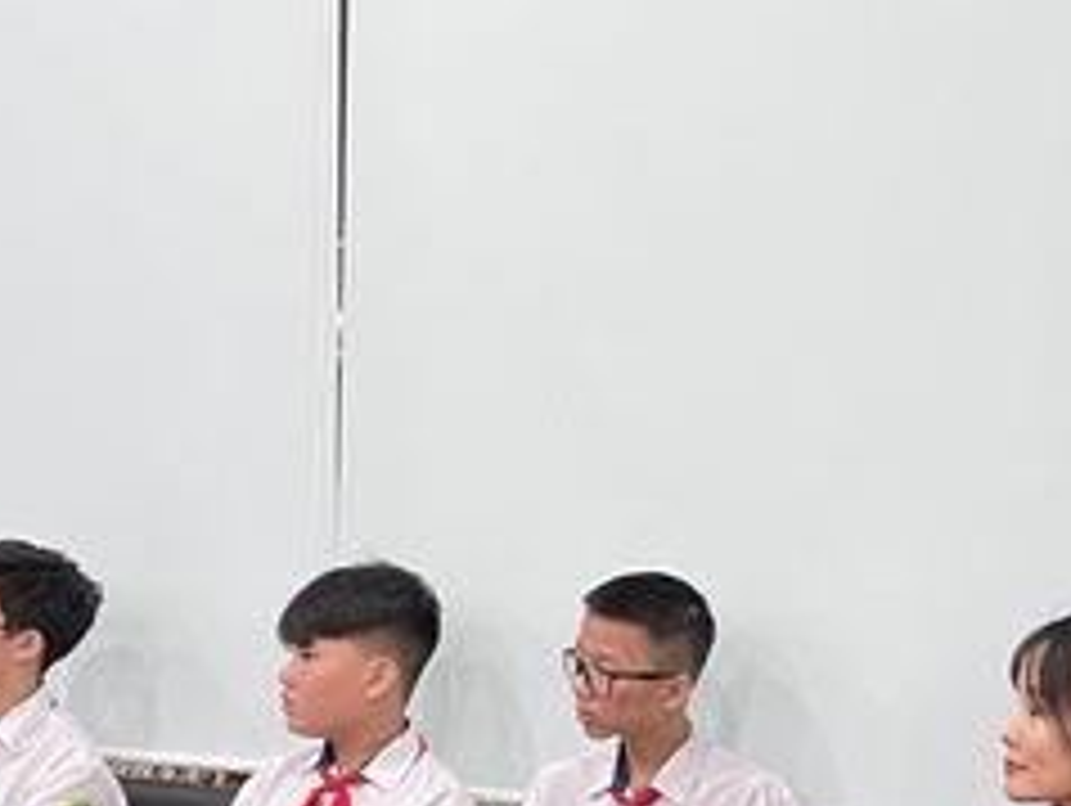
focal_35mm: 72
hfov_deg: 26.3
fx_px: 2230
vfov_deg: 20.3
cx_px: 909
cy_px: 606
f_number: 1.5
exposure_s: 1/50
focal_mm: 5.7
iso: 100
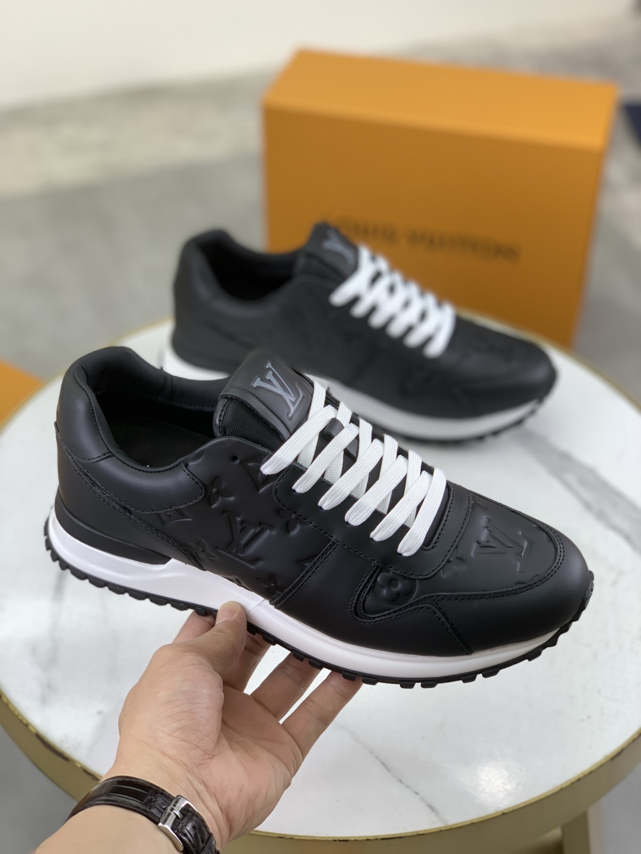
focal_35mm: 52
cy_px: 427
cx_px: 320
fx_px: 1284
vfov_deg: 36.8
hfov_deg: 28.0
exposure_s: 1/100
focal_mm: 6
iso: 20
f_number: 2.4
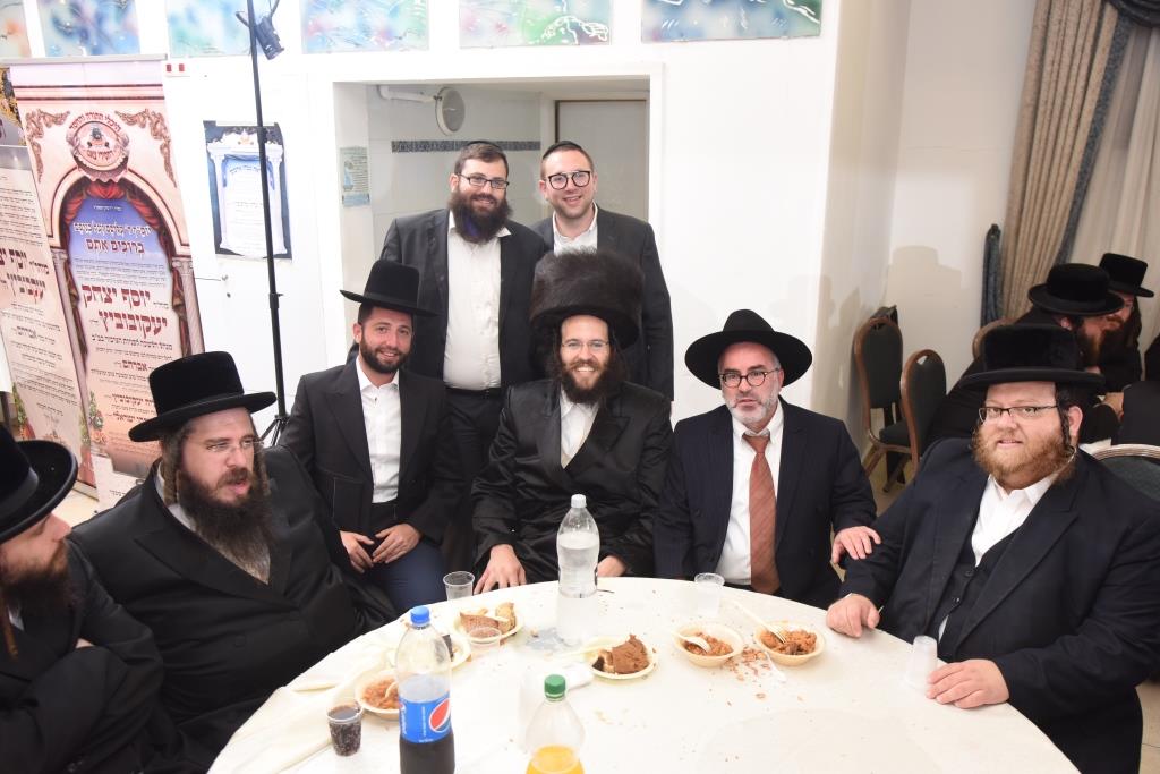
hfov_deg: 61.9
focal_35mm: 30
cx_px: 580
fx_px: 967
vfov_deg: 43.6
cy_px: 387
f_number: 6.3
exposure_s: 1/100
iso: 800
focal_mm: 30
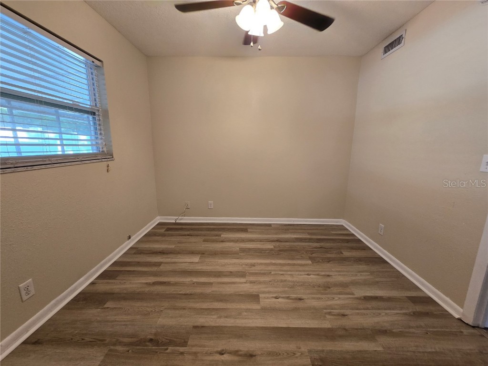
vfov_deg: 89.9
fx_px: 183
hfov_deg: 106.2
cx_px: 244
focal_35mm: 13
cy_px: 183
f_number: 2.2
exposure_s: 1/60
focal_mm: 2.2
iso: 160
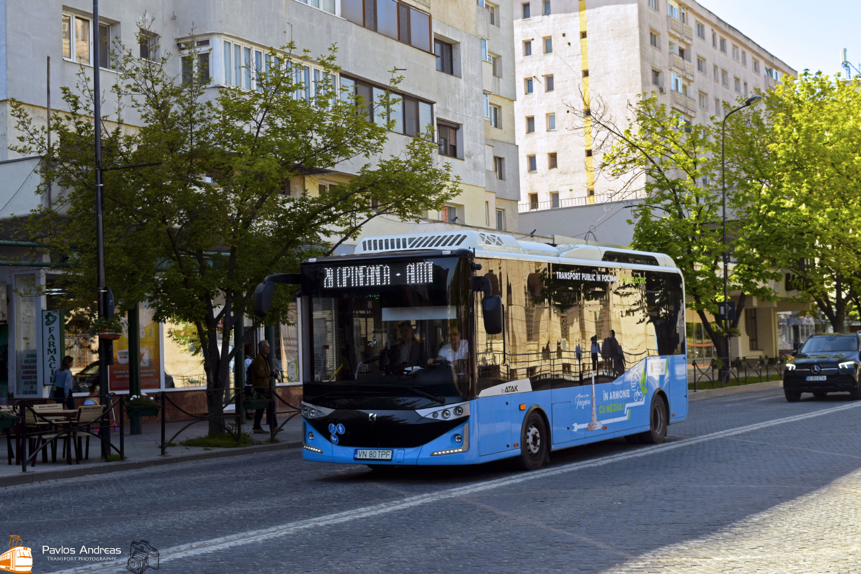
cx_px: 430
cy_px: 287
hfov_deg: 33.4
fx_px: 1435
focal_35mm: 60
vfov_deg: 22.6
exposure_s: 1/250
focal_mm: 40
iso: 200
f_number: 8
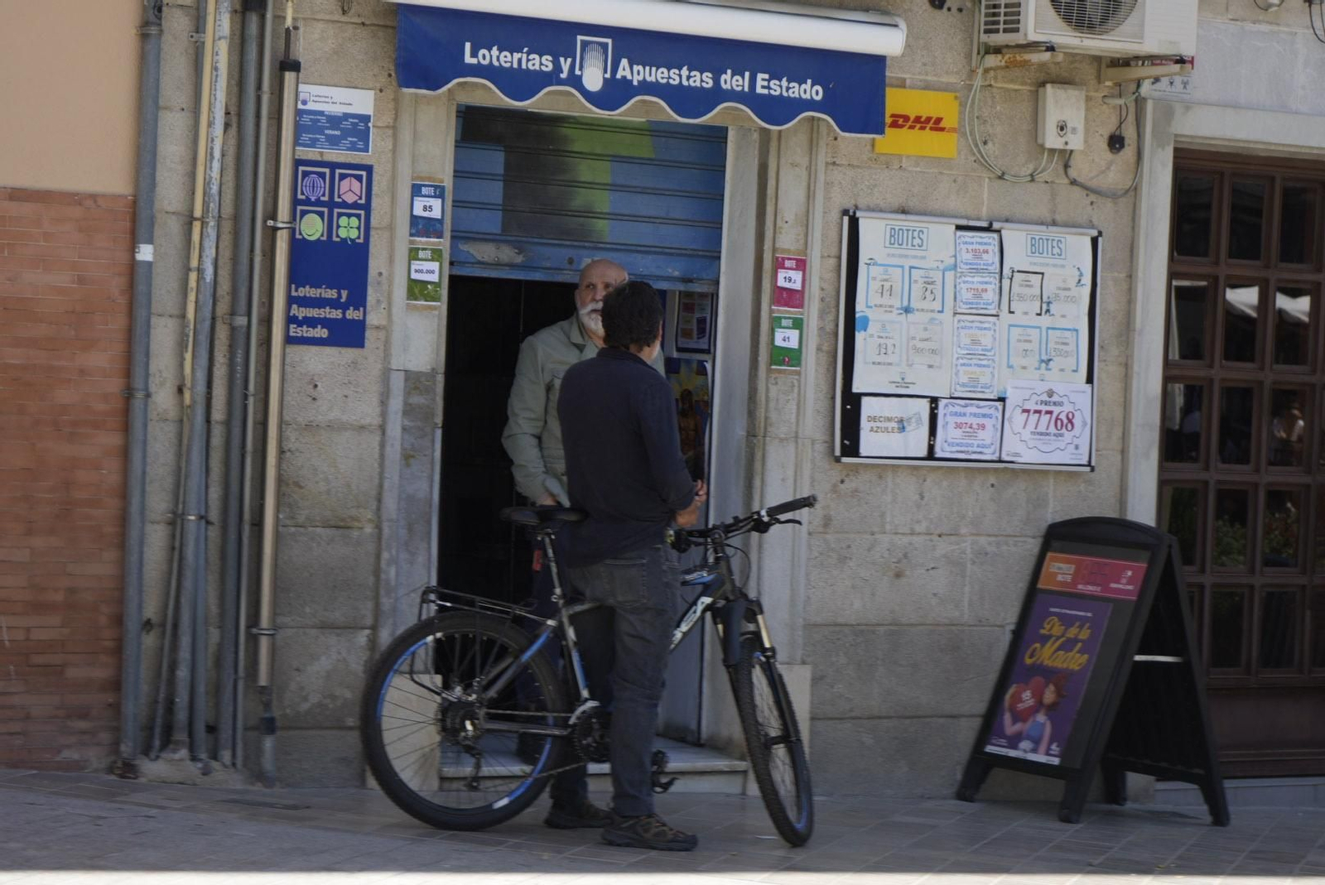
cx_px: 662
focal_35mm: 105
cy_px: 442
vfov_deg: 13.1
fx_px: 3867
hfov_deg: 19.4
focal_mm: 70
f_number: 5.6
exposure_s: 1/250
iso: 100
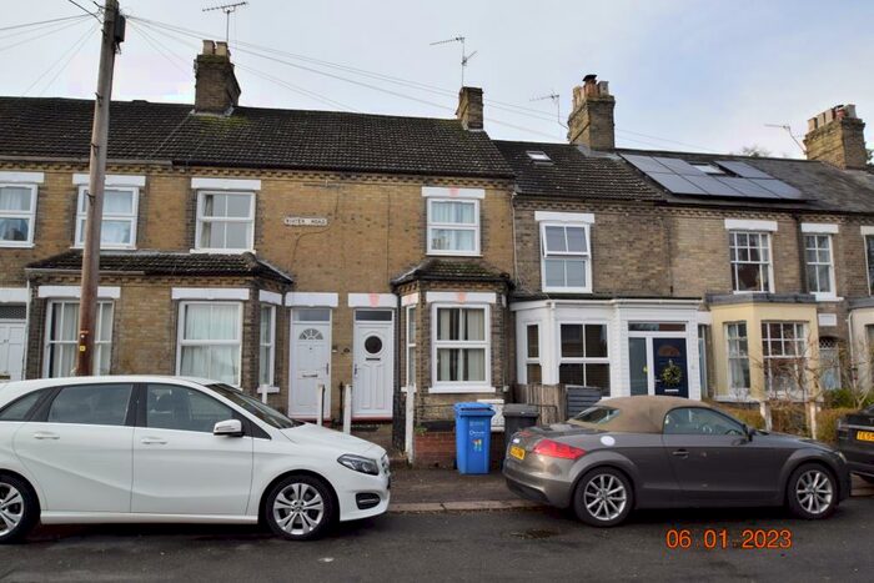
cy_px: 292
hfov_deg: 77.3
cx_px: 437
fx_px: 546
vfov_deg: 56.2
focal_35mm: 22
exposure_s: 1/160
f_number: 6.3
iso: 100
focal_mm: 15
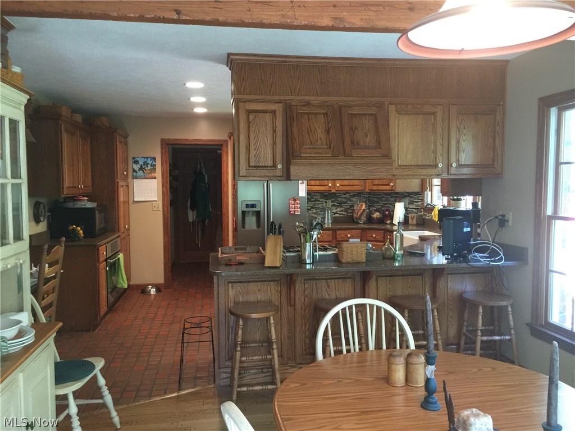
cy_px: 216
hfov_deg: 61.7
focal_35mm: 29
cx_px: 288
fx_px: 482
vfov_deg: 48.2
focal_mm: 4.15
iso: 125
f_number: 2.2
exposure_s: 1/15
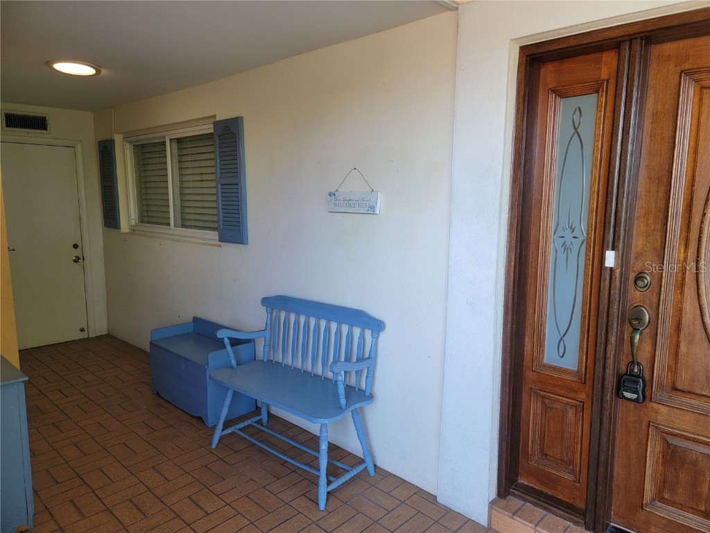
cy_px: 266
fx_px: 492
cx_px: 355
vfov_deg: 56.8
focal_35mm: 24
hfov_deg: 71.6
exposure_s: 1/120
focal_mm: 6.7
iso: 64
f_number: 1.8
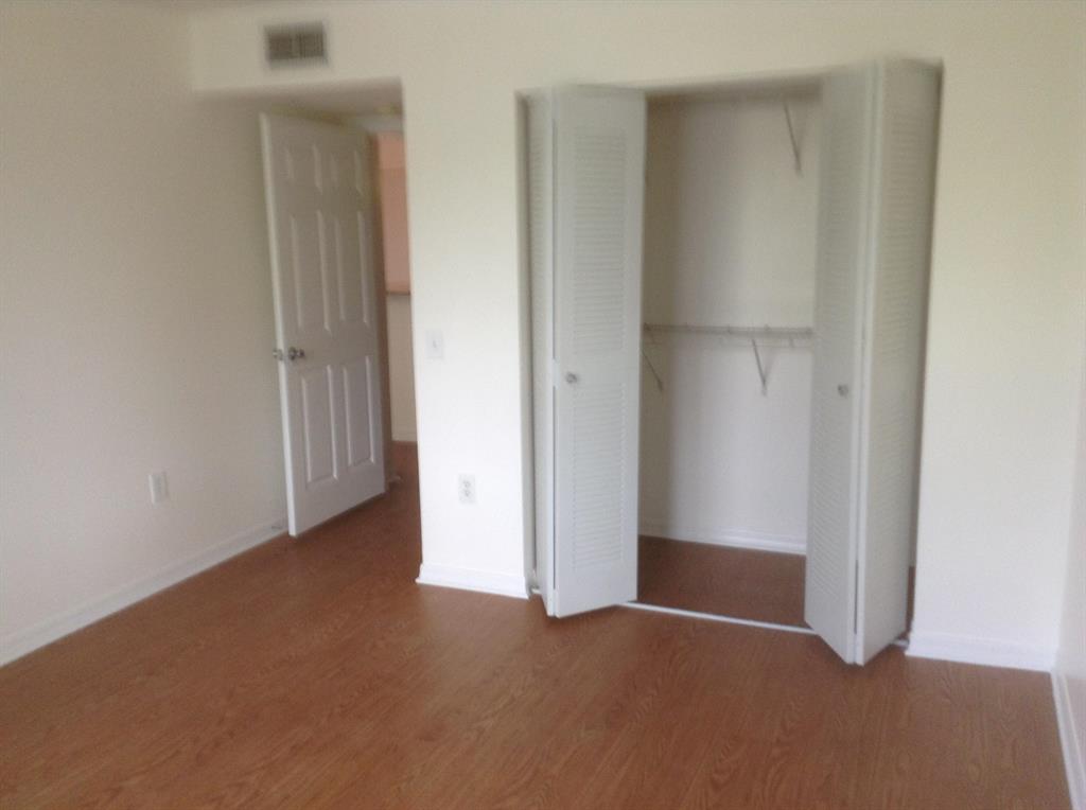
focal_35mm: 33
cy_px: 405
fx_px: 1033
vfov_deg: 42.8
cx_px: 543
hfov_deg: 55.4
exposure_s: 1/24
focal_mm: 3.3
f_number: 2.4
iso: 40
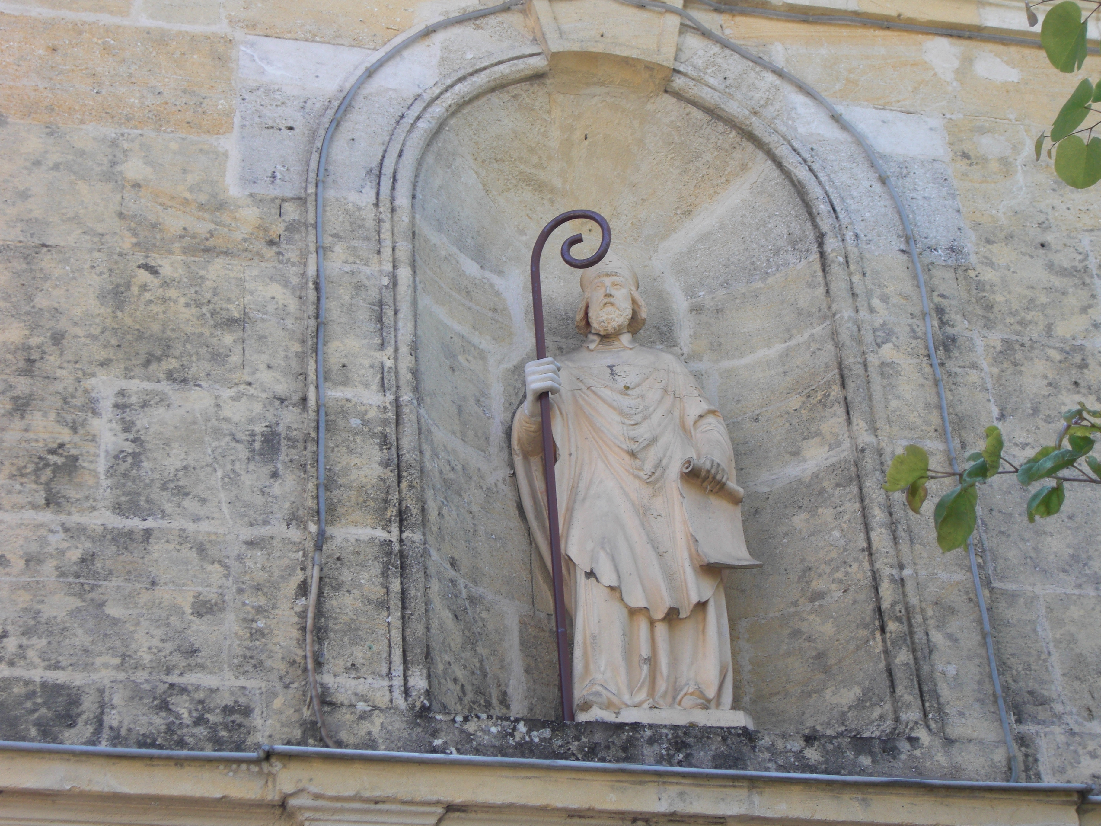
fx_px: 2354
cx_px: 550
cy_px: 413
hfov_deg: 26.3
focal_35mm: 74
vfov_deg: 19.9
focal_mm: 13.1
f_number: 4.2
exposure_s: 1/100
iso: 50
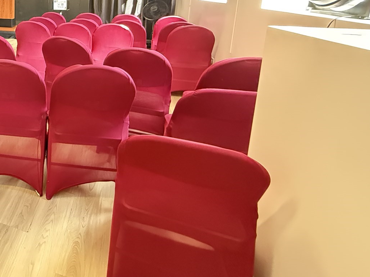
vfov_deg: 45.9
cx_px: 5
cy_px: 38
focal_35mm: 28
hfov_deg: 51.6
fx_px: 299
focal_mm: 2.22
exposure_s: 1/30
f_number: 2.2
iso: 1250
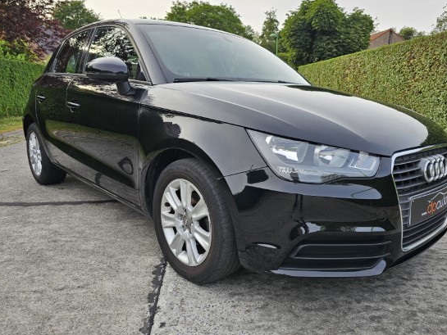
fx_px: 349
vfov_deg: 51.3
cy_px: 183
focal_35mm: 27
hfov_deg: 65.2
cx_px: 245
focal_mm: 6.3
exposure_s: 1/180
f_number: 1.7
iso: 12
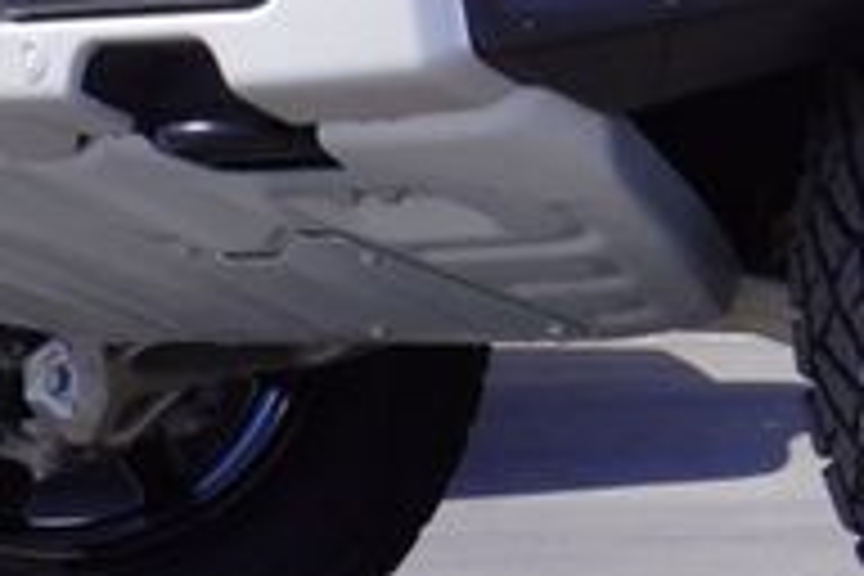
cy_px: -554
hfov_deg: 10.0
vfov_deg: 6.7
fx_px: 4792
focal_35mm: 200
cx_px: 1296
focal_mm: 25
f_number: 9
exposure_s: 1/125
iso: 100
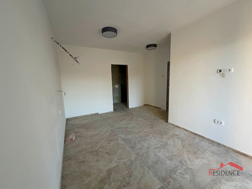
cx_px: 126
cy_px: 94
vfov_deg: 85.7
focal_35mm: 14
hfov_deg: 102.1
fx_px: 102
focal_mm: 2.22
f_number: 2.2
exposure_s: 1/121
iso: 200
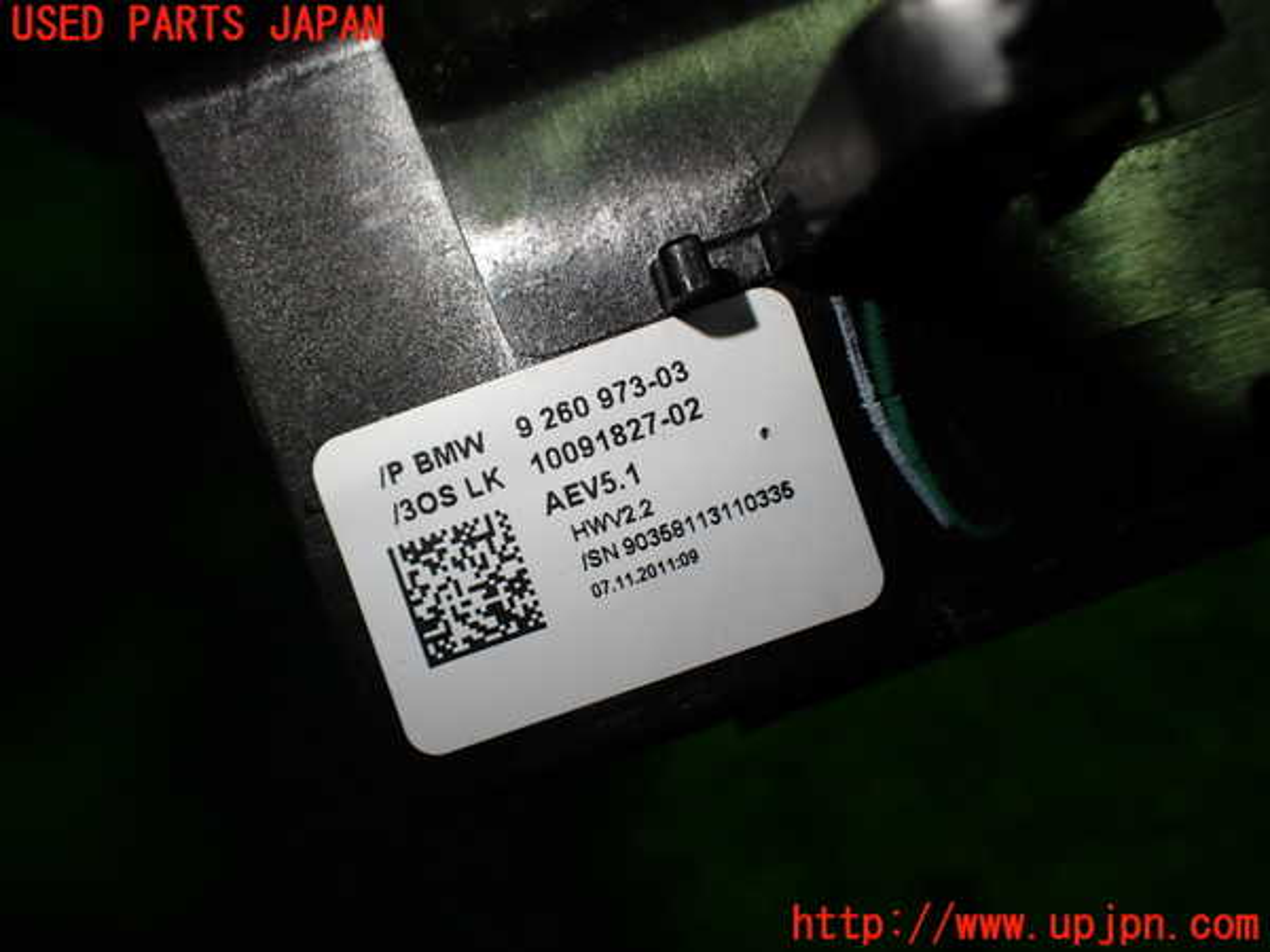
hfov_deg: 60.0
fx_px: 1101
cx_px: 635
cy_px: 476
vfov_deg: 46.8
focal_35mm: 30
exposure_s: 1/125
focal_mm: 5.4
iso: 100
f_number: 2.3
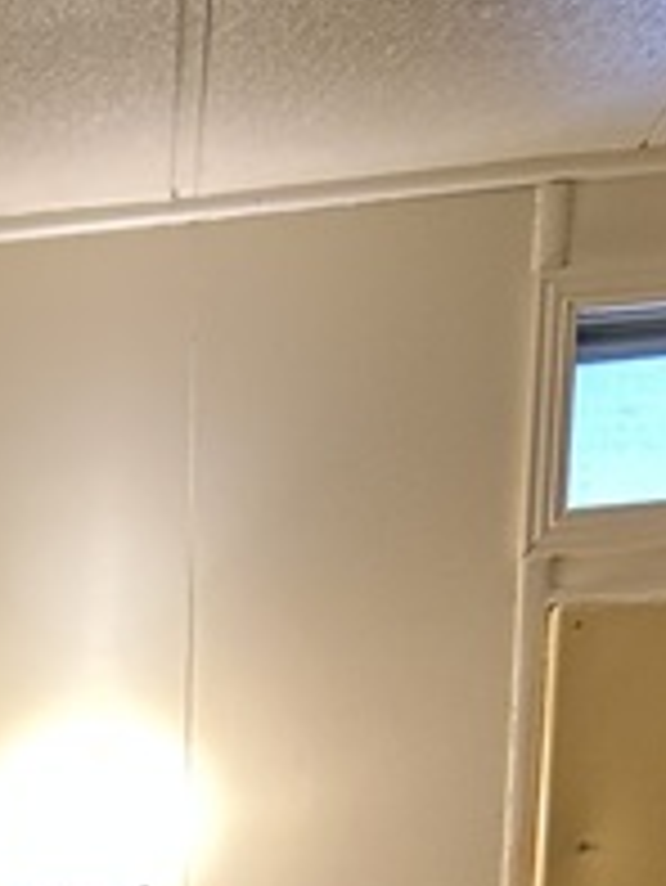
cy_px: 2231
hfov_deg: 10.5
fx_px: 3383
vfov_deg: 11.7
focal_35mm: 132
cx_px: -580
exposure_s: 1/60
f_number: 1.5
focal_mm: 5.7
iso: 100
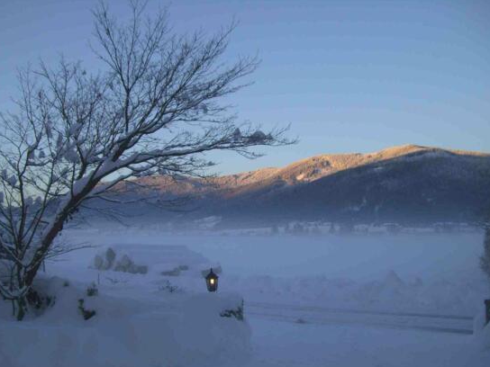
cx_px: 240
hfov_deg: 45.8
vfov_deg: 35.1
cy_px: 196
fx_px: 580
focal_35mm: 41
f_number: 2.7
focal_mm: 6.2
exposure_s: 1/250
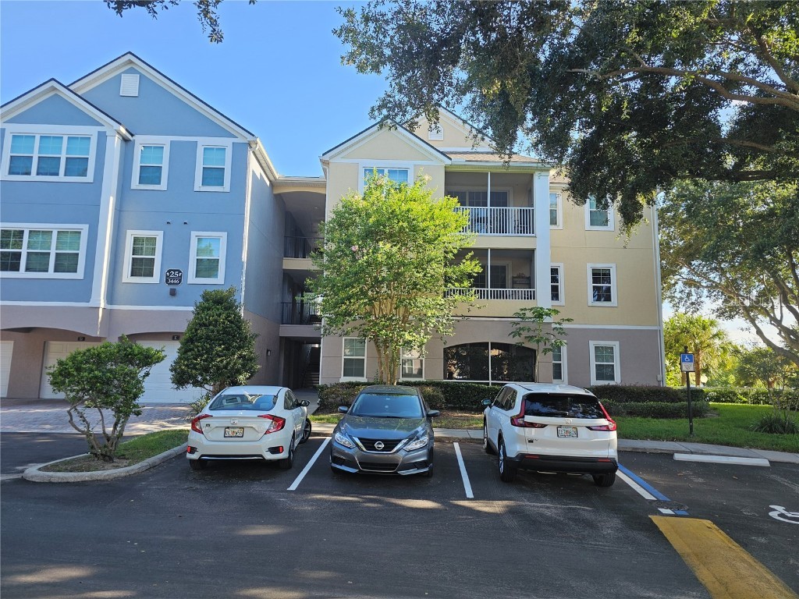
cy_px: 300
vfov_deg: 58.9
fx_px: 531
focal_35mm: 23
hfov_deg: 73.9
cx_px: 400
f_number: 1.7
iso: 12
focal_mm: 6.3
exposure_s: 1/120
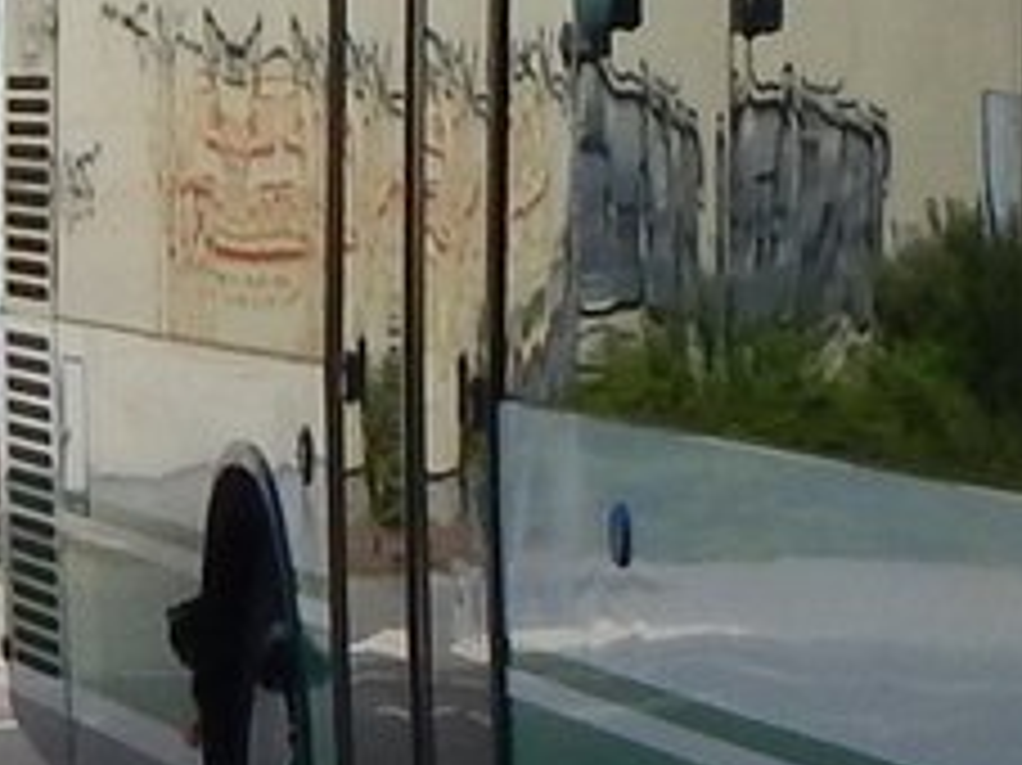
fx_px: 5311
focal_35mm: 180
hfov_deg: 9.7
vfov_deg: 8.2
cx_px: 2467
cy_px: 320
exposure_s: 1/800
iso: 125
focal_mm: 6.1
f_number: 6.7
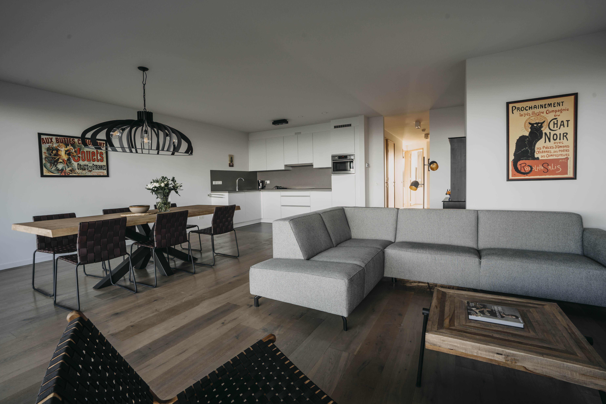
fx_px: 269
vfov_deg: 73.7
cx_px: 303
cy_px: 202
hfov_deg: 96.7
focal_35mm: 16
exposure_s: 1/6
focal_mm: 16
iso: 200
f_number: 10
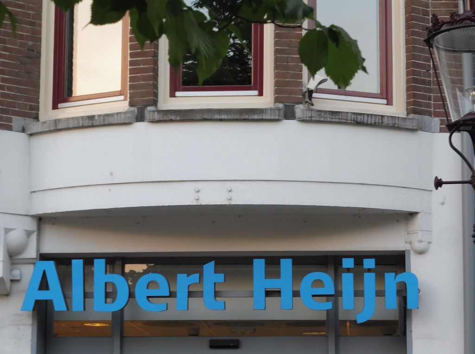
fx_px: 1492
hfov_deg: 18.1
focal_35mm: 109
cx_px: 238
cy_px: 177
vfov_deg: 13.5
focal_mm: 19.4
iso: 400
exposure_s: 1/60
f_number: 5.3
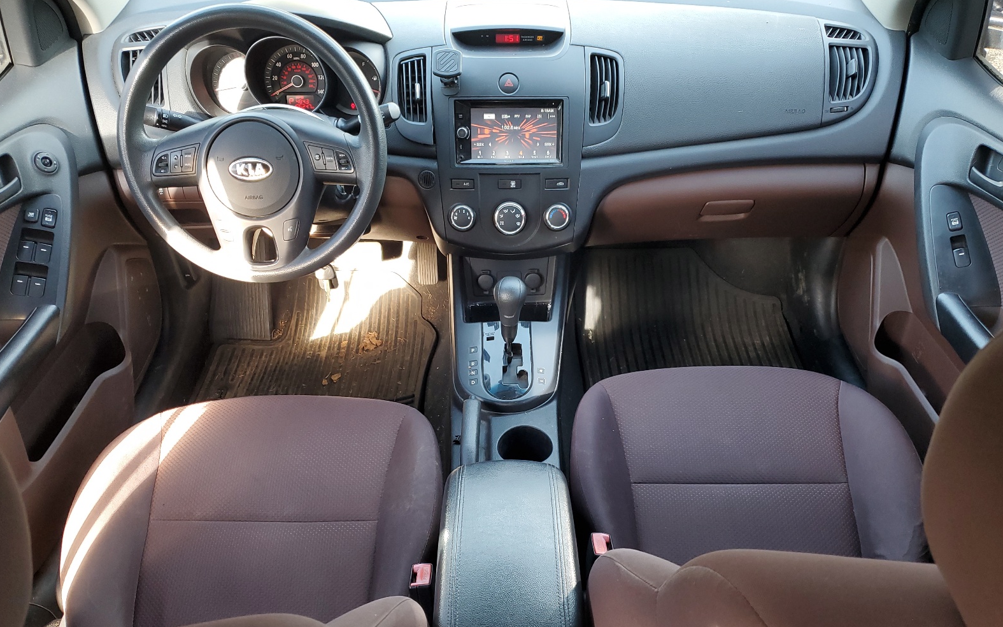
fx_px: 765
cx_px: 502
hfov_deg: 66.5
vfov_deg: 44.4
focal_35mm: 28
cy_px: 360
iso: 58
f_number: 1.5
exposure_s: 1/60.2
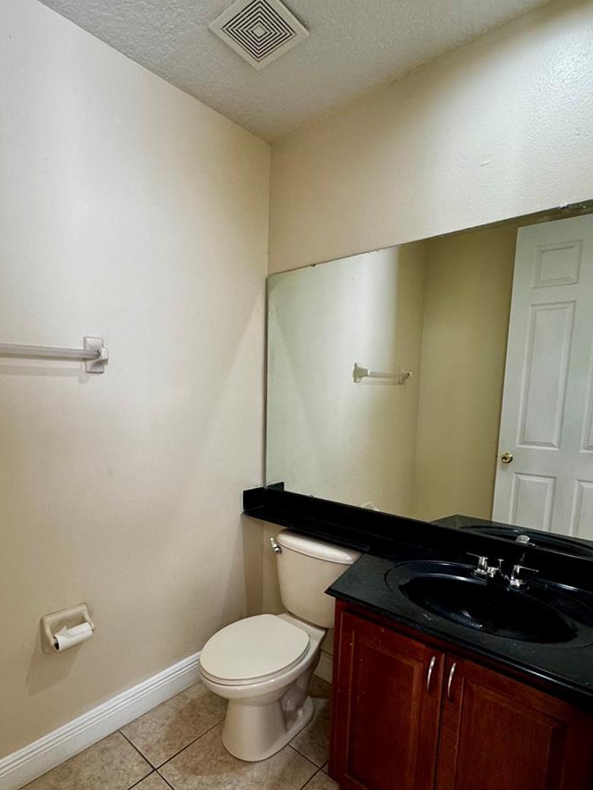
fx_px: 434
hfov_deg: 68.3
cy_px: 448
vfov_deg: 84.2
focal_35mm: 19
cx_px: 253
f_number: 2.2
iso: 200
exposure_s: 1/60
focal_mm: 2.22
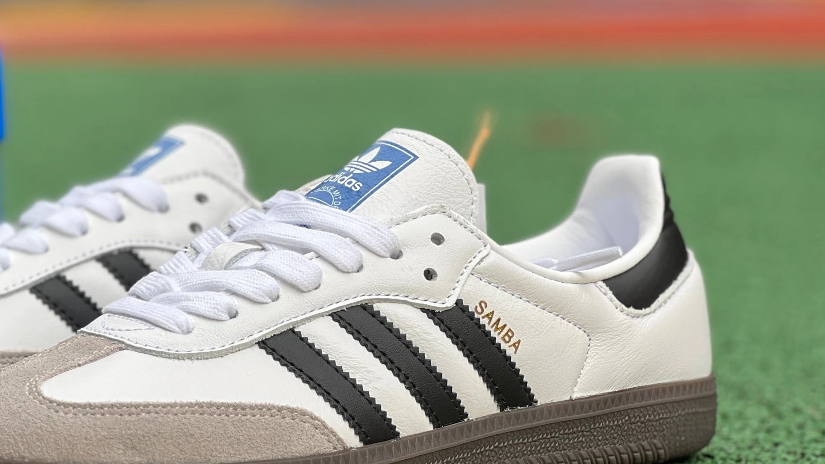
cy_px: 126
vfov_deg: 9.0
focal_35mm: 134
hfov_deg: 16.0
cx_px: 247
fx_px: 2931
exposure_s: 1/121
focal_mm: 9
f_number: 2.8
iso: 25
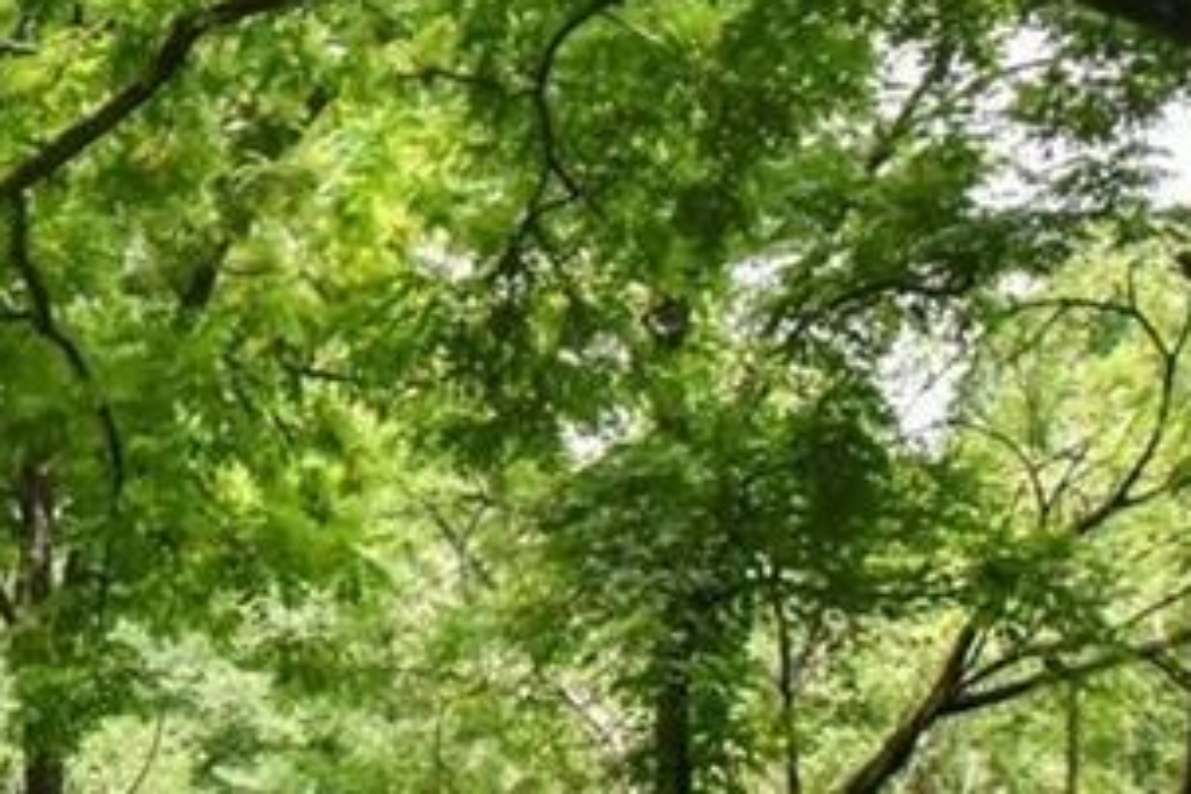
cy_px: 879
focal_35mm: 81
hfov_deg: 23.4
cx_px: -142
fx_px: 2680
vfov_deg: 16.3
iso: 4000
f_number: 16
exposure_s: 1/250
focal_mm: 24
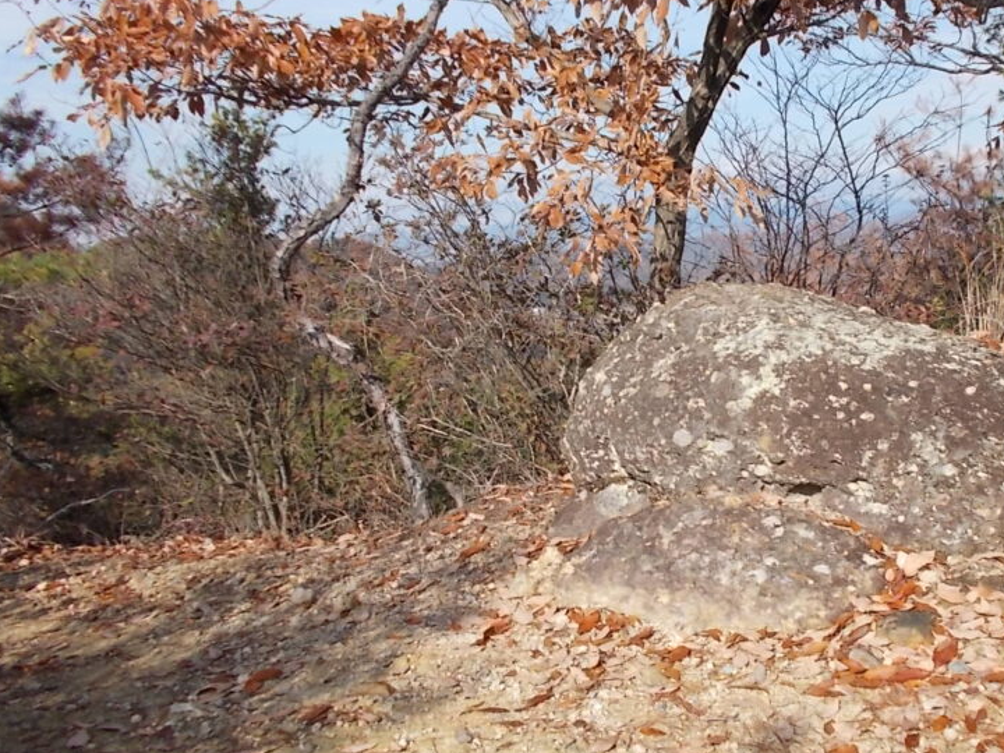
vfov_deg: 38.6
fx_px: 1073
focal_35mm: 37
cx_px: 686
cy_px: 414
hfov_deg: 49.1
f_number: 8
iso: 80
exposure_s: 1/100
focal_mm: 4.6
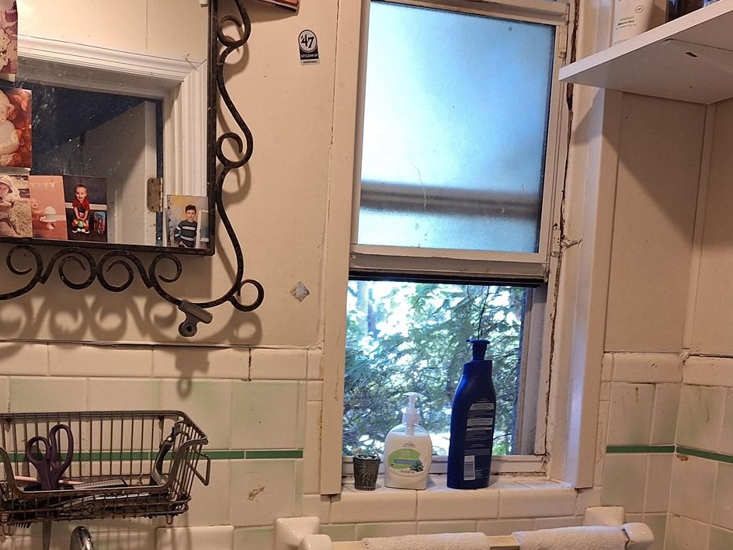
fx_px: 826
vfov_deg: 35.7
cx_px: 215
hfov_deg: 46.7
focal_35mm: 39
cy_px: 434
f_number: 1.8
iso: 80
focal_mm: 5.54
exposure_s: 1/40
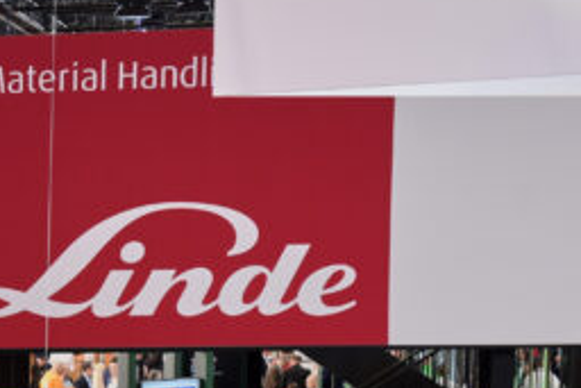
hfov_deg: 11.0
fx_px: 2842
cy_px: 615
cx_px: -418
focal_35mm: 176
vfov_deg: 7.6
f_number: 5.6
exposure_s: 1/80
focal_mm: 44
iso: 1000
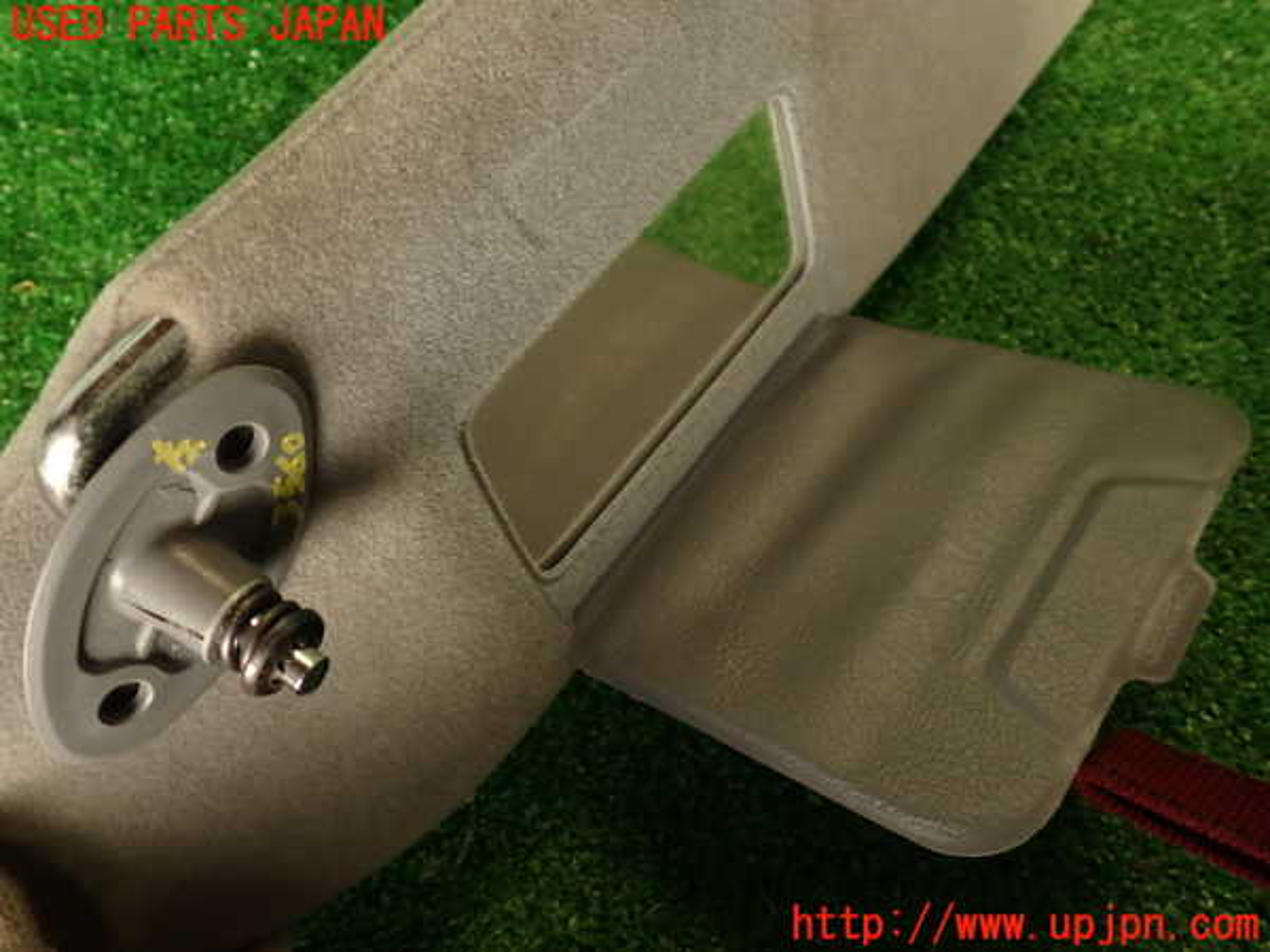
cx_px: 635
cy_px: 476
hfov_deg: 60.0
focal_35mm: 30
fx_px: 1101
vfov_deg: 46.8
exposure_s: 1/60
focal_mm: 5.4
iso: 160
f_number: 2.3
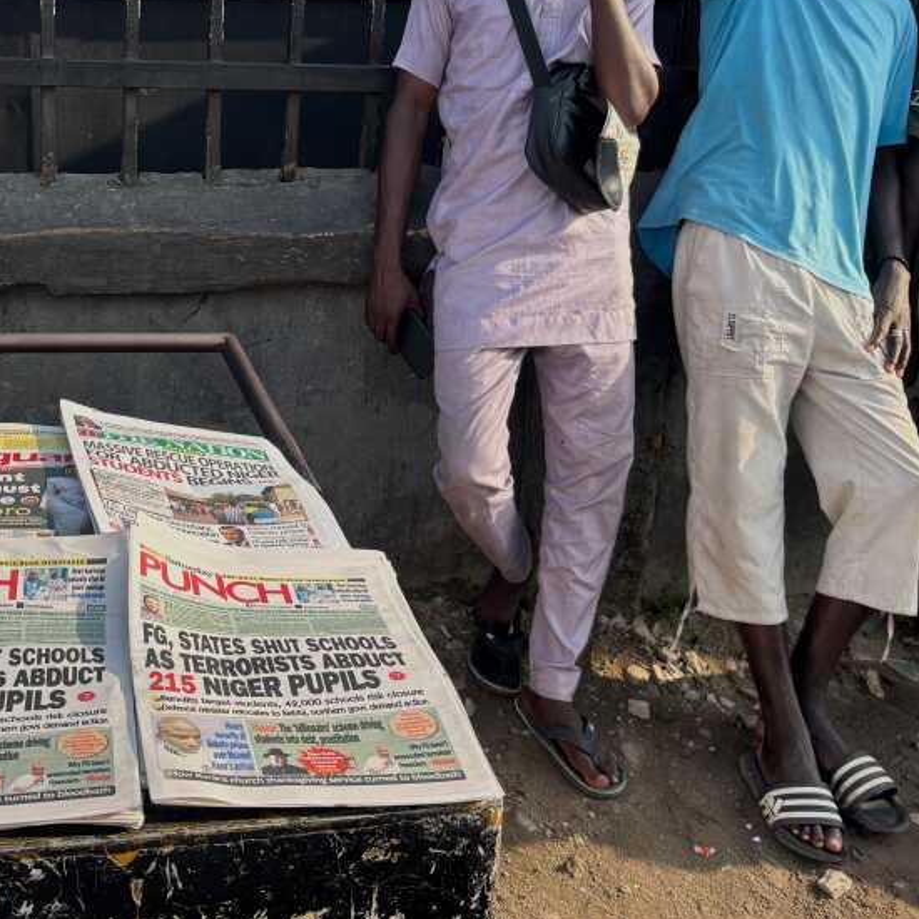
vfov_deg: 36.0
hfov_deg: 36.2
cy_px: 240
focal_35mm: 46
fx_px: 1382
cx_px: 264
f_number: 1.6
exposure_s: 1/894
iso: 50
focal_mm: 5.96
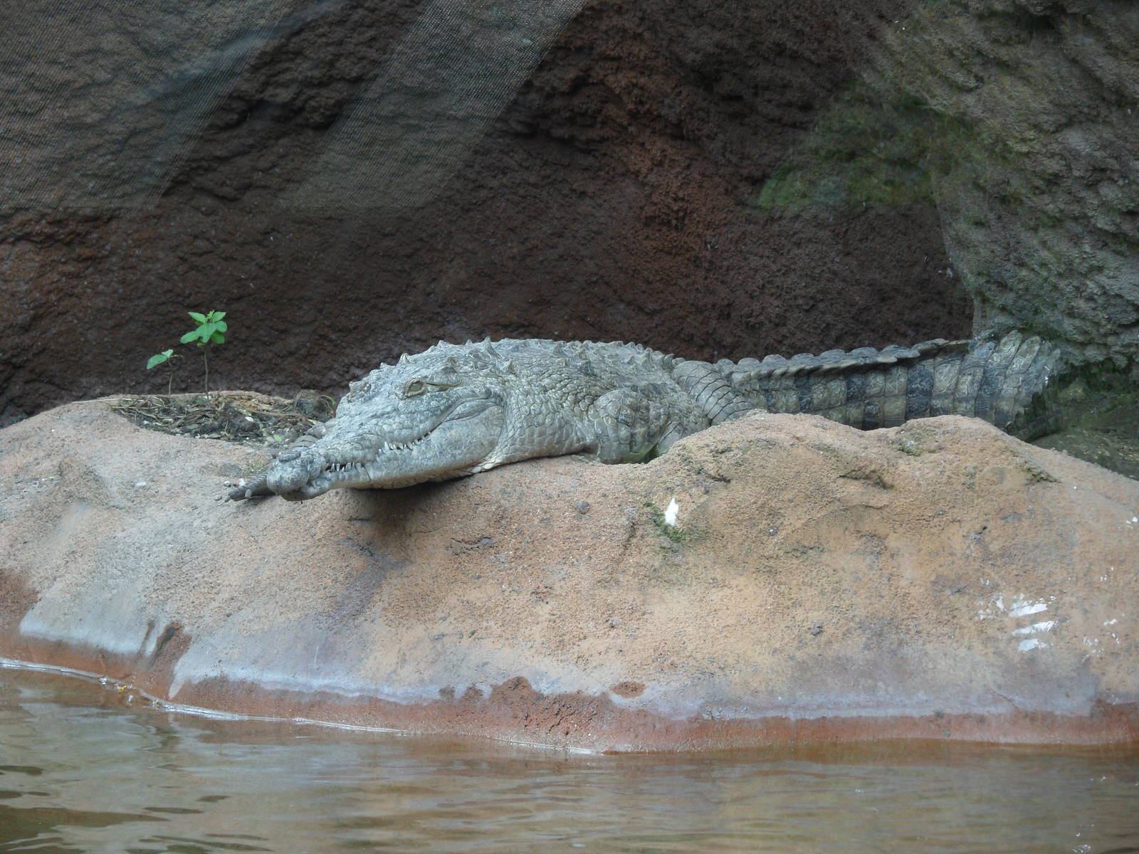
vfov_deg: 9.2
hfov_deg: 12.2
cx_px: 570
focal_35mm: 162
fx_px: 5330
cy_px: 427
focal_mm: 28.7
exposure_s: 1/60
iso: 100
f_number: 5.5
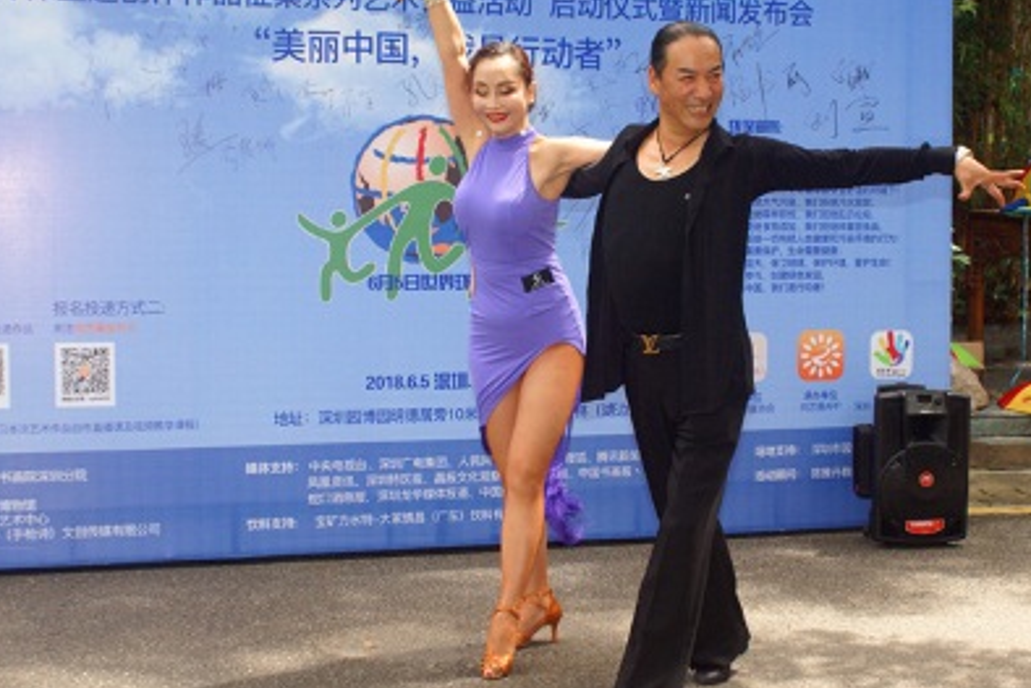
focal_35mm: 67
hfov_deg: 30.2
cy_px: 337
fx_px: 1909
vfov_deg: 20.4
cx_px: 576
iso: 400
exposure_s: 1/125
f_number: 7.1
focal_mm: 35
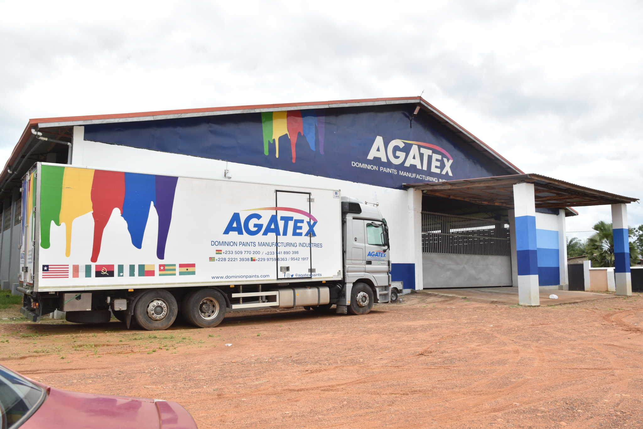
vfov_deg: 43.6
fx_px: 536
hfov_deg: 61.9
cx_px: 322
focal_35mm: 30
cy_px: 214
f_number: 7.1
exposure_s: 1/320
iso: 100
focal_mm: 20
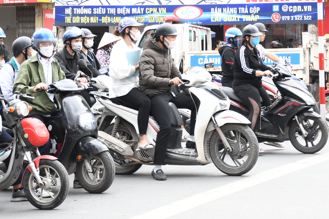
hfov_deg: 18.3
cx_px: 258
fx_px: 1014
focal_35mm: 111
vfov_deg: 12.3
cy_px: 37
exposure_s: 1/200
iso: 400
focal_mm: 40
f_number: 6.3
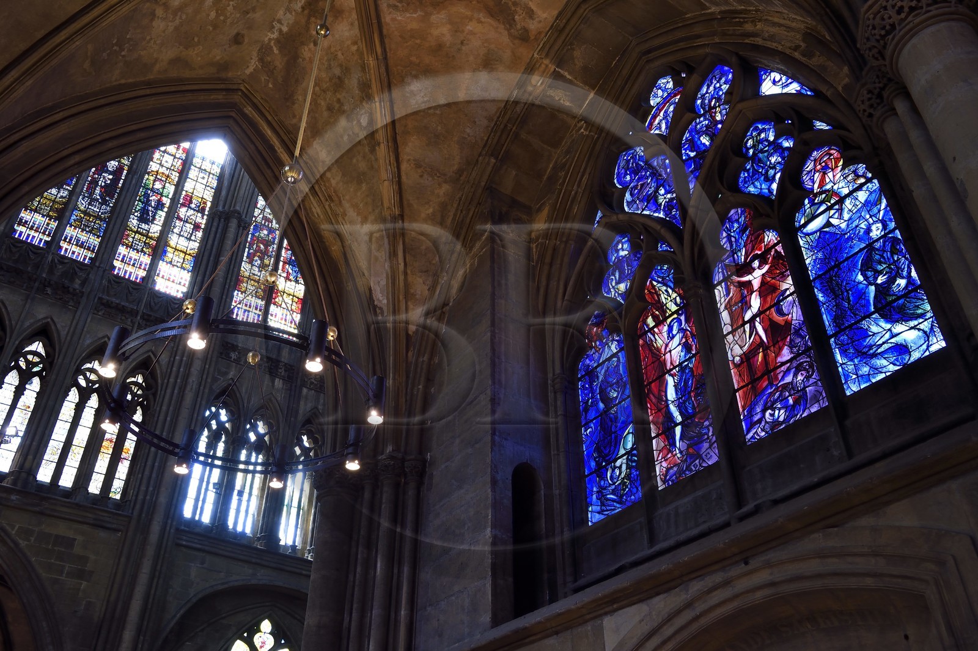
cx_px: 489
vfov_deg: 42.3
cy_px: 326
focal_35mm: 31
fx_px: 842
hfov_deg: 60.3
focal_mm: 31
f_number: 8
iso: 800
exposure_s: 1/6
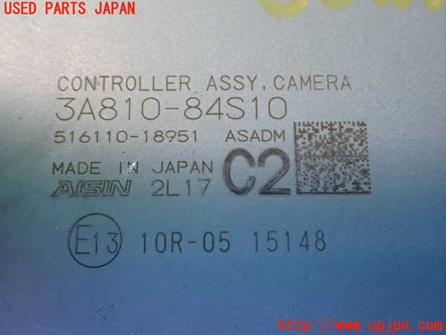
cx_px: 223
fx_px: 387
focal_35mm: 30
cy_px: 168
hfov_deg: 60.0
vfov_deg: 46.8
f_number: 2.3
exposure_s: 1/125
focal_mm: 5.4
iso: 250
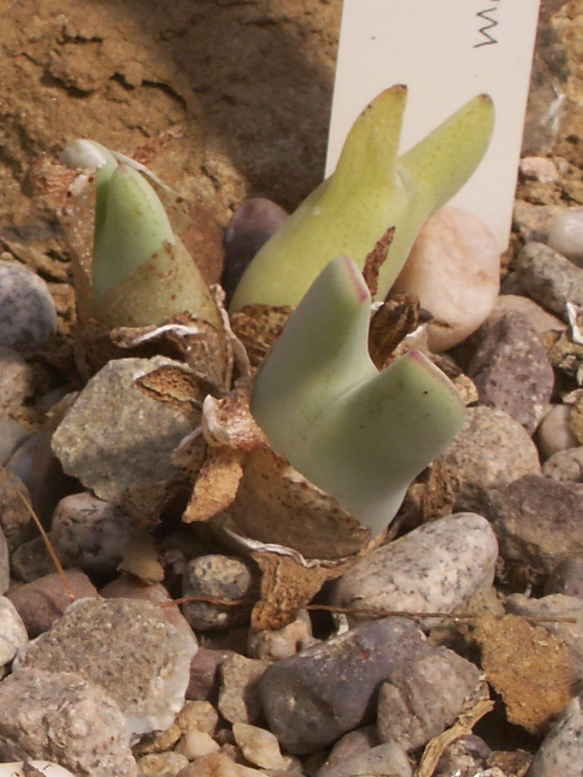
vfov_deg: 31.2
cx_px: 292
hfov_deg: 23.7
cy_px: 388
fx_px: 1392
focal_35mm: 62
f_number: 5.6
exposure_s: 1/125
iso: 50
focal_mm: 10.3
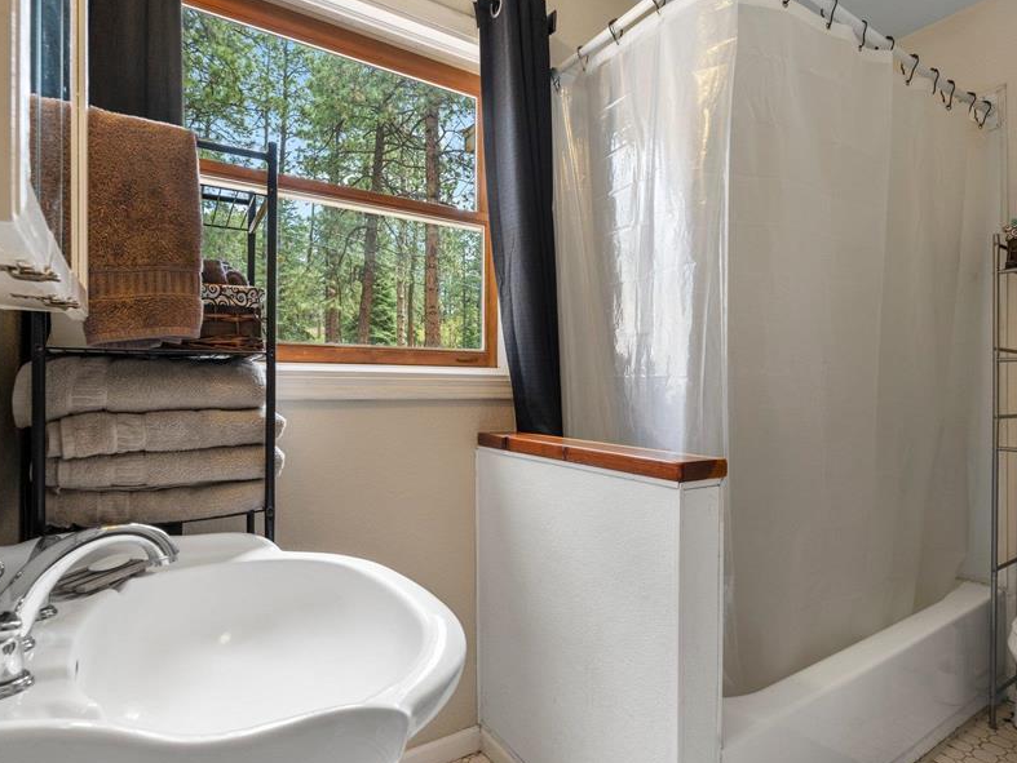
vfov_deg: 66.0
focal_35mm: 20
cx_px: 541
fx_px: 588
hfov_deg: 81.6
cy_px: 392
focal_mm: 16
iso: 400
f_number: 8
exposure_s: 1/15
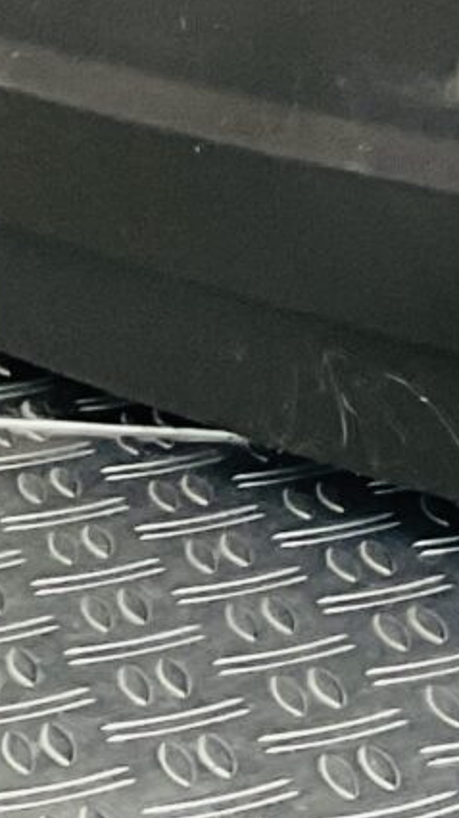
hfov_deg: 5.4
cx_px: 1972
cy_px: -428
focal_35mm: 190
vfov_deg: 10.9
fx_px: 4119
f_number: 1.8
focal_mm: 3
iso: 32
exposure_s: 1/120
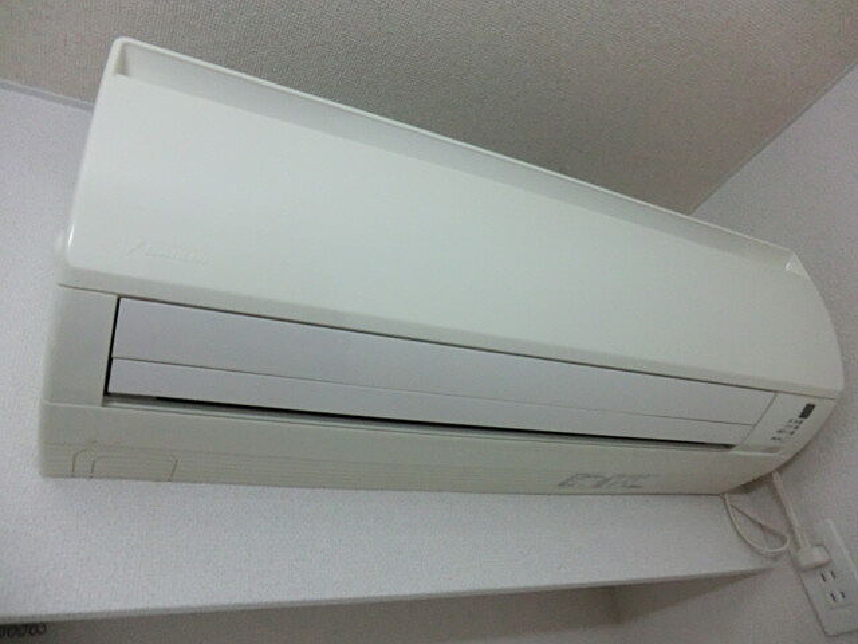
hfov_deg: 71.6
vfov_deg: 56.8
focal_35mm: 24
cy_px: 322
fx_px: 595
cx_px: 429
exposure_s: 1/60
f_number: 3.2
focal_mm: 4.3
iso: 500
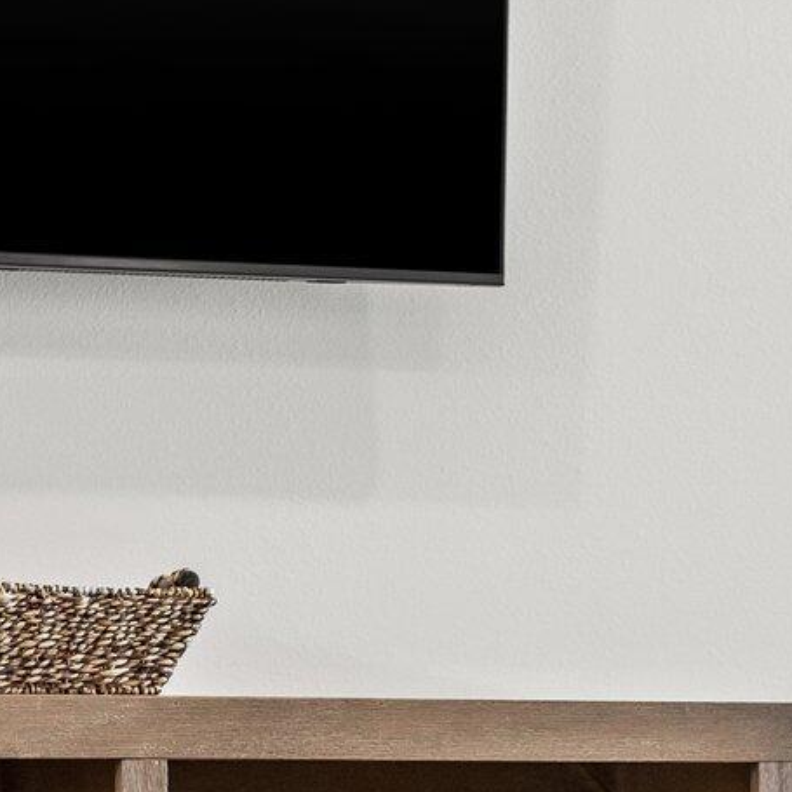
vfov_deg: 10.1
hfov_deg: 10.1
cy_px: 843
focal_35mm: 172
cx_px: 661
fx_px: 4452
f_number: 2.8
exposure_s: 1/30
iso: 400
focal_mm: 30
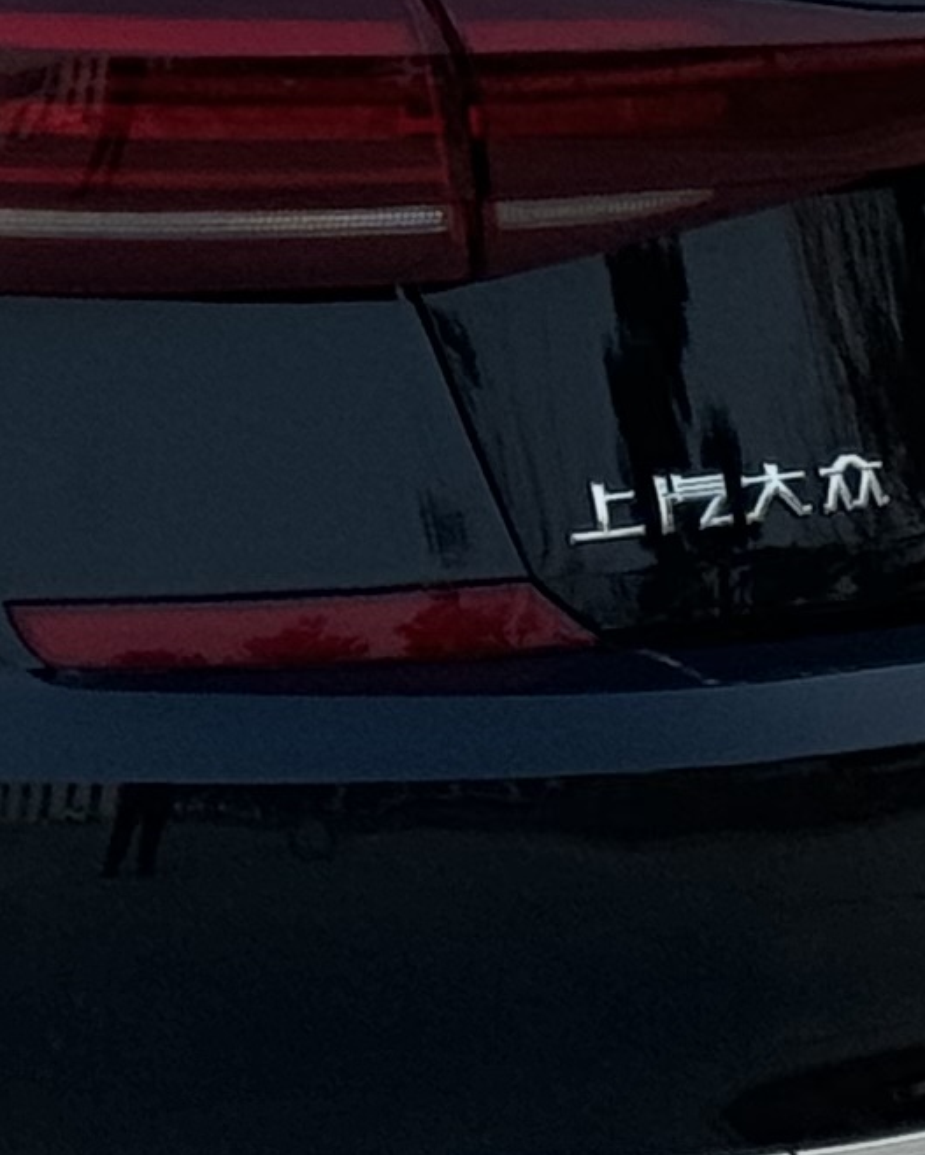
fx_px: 9814
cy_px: -565
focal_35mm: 287
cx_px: -1294
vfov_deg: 6.6
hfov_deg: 5.2
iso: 64
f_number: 1.78
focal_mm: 6.76
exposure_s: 1/2045
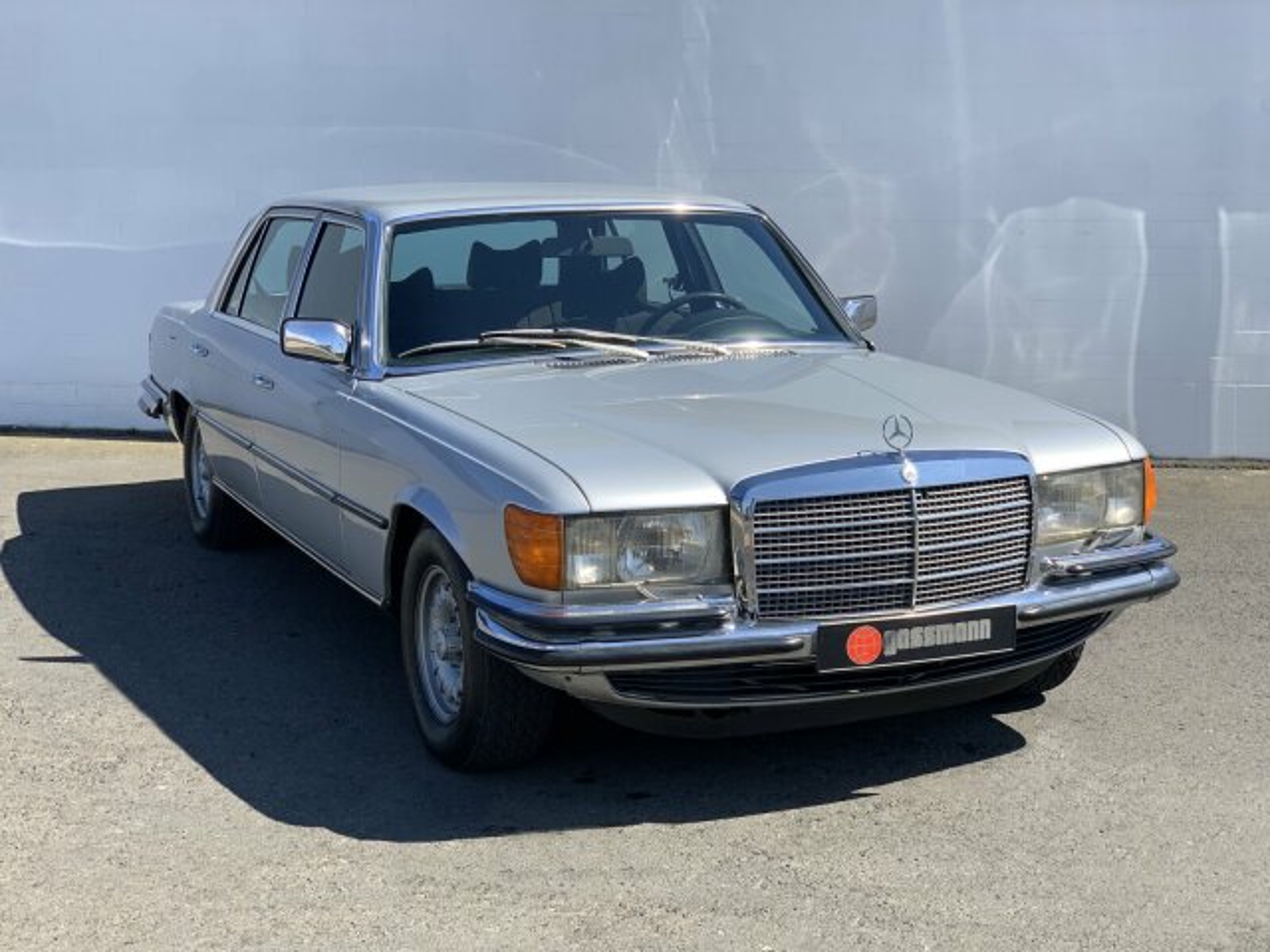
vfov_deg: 28.0
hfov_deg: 36.8
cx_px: 635
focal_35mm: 52
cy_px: 476
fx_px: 1908
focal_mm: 6
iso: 16
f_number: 2.4
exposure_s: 1/705
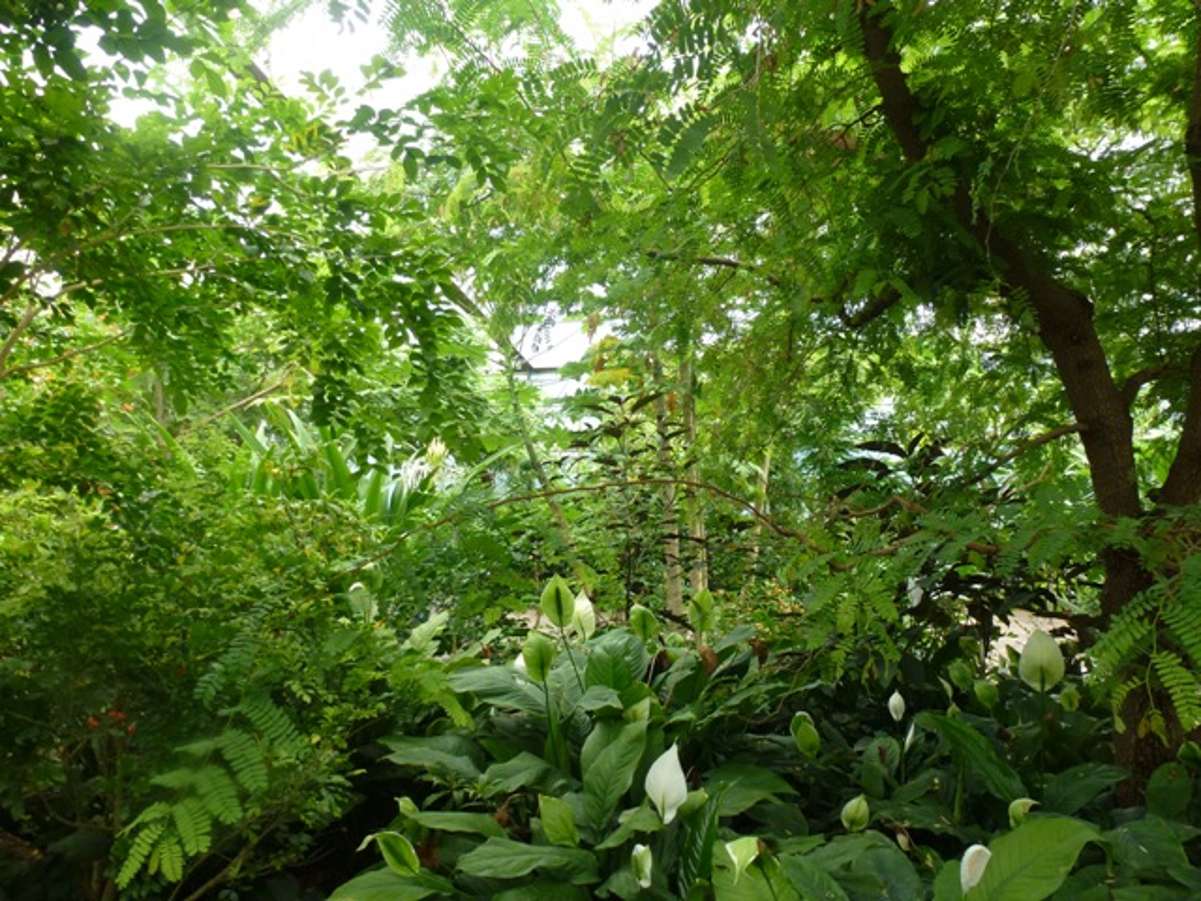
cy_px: 450
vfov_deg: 56.8
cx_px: 600
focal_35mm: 24
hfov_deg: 71.6
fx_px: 833
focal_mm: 4.3
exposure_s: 1/60
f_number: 3.3
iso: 160
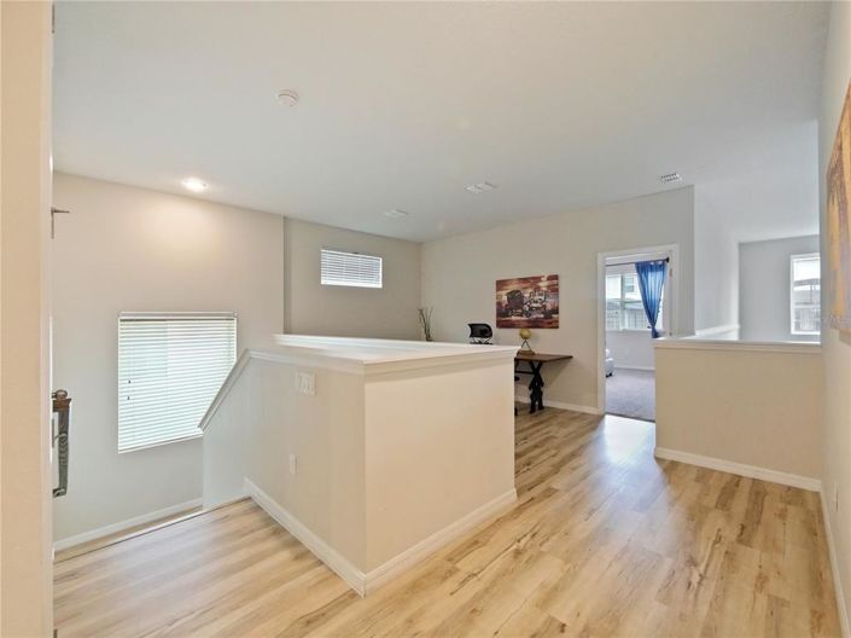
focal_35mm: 14
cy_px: 319
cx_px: 426
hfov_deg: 102.1
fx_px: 344
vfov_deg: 85.6
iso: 3200
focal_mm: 7
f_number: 4
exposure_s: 1/40
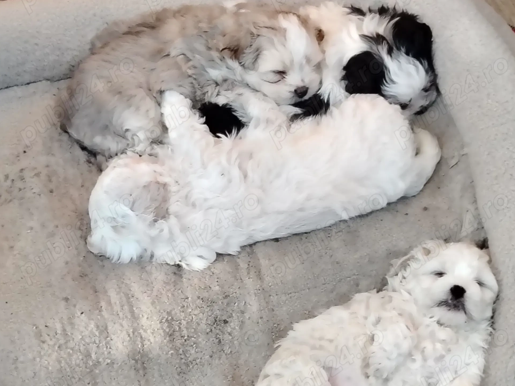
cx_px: 263
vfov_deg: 15.1
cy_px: 265
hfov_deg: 20.0
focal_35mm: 98
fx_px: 1458
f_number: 1.75
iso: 203
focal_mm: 5.25
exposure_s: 1/100
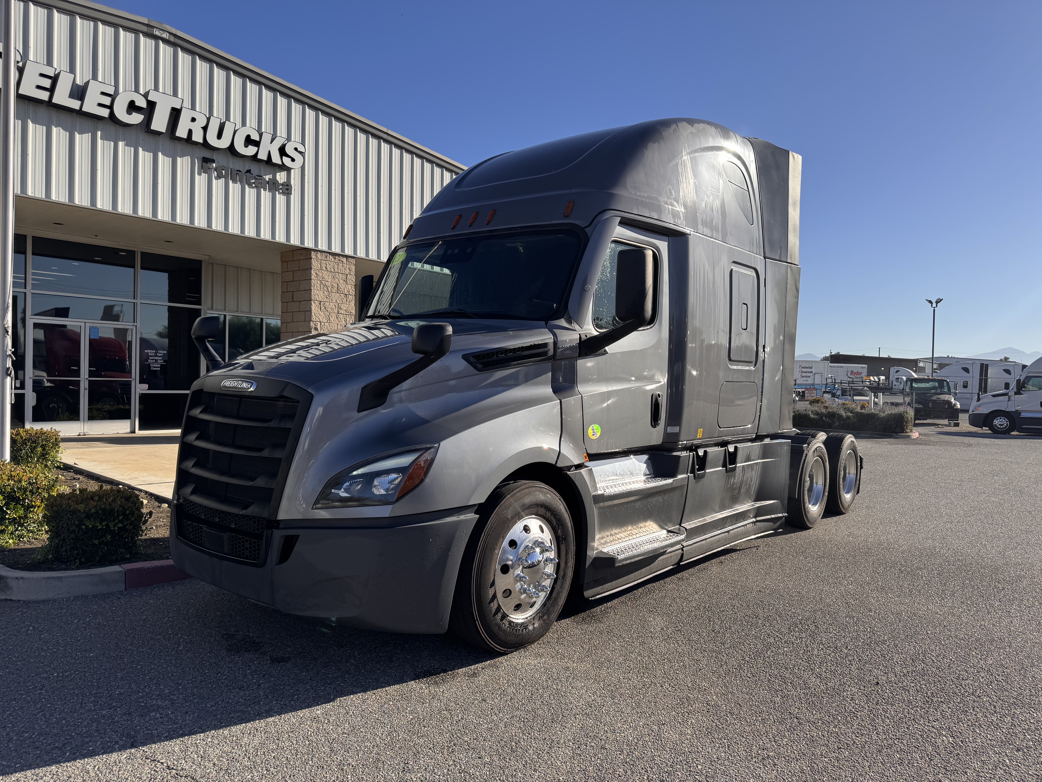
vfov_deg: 56.8
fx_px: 722
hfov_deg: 71.6
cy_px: 391
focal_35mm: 24
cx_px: 521
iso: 80
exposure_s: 1/4049
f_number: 1.78
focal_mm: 6.76
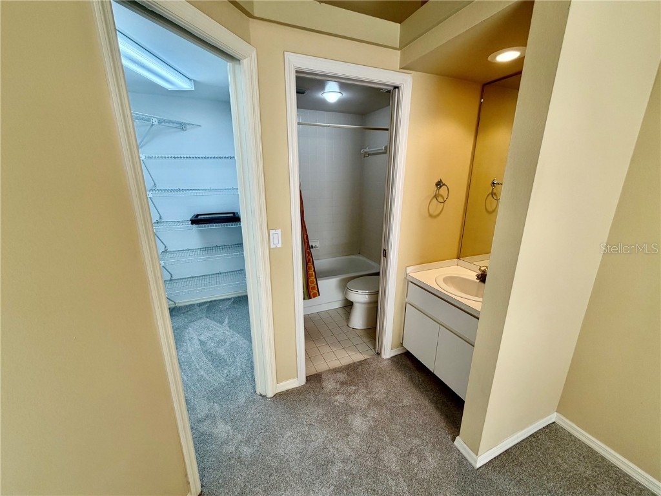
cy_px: 248
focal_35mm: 14
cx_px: 330
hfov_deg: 102.1
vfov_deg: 85.7
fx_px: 267
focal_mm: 2.22
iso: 100
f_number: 2.2
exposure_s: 1/120
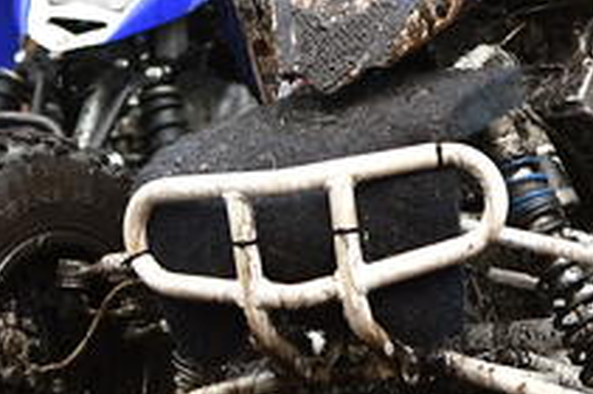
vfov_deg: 1.9
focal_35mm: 708
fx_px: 11644
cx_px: 682
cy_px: -194
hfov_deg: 2.9
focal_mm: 102
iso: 1250
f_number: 3.5
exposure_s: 1/1000
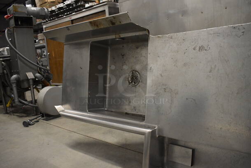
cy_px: 84
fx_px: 220
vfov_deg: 41.8
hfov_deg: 59.4
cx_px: 126
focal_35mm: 32
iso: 2500
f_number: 3.8
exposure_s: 1/125
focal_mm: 21
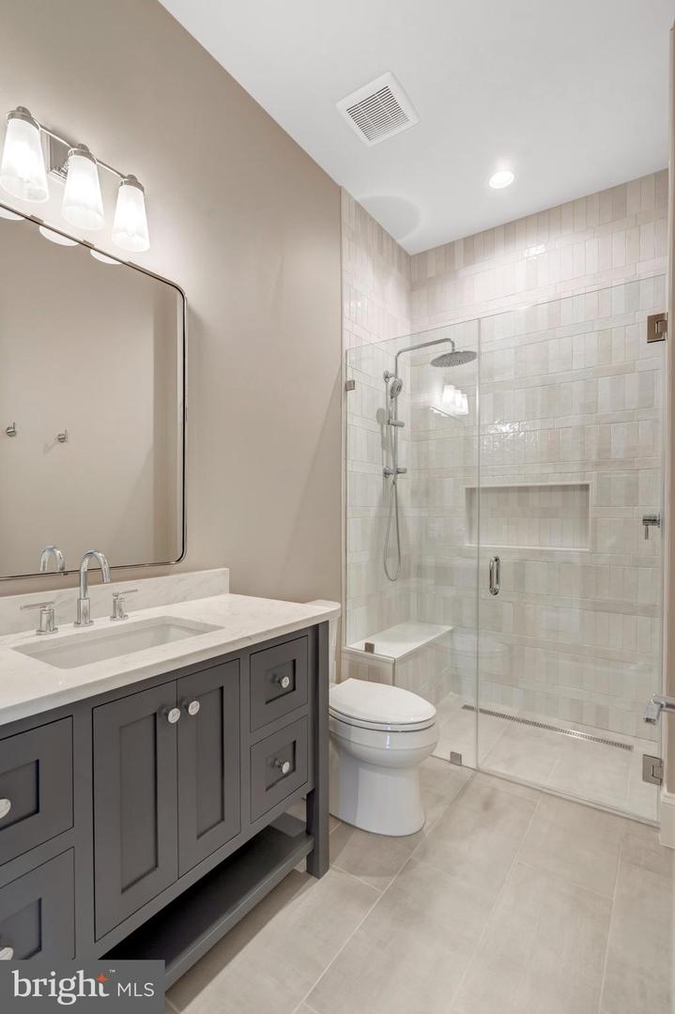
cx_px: 338
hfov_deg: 73.7
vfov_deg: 96.8
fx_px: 450
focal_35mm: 16
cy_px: 507
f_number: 8
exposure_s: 1/50
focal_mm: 16
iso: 1250
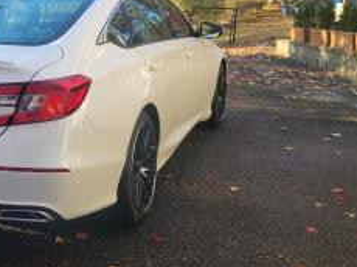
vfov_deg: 25.3
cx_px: 26
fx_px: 587
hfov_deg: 32.0
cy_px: 67
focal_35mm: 57
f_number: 1.8
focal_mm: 5.4
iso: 40
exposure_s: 1/218
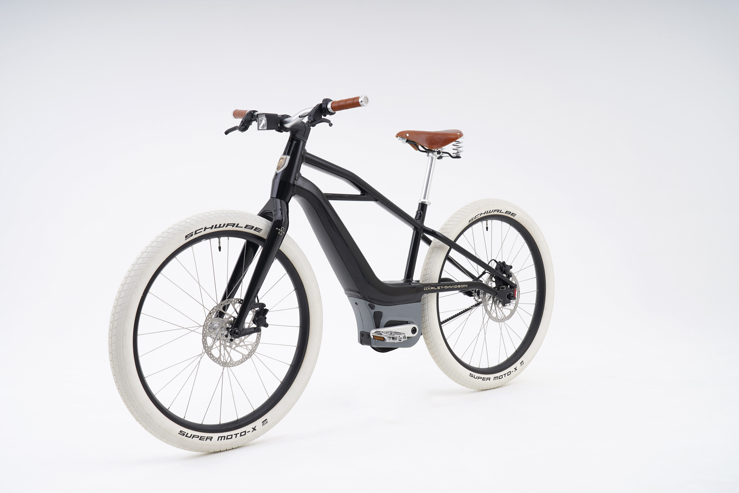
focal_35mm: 43
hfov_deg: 45.4
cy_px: 246
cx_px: 370
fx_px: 883
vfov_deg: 31.2
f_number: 10
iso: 125
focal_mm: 43
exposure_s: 1/160
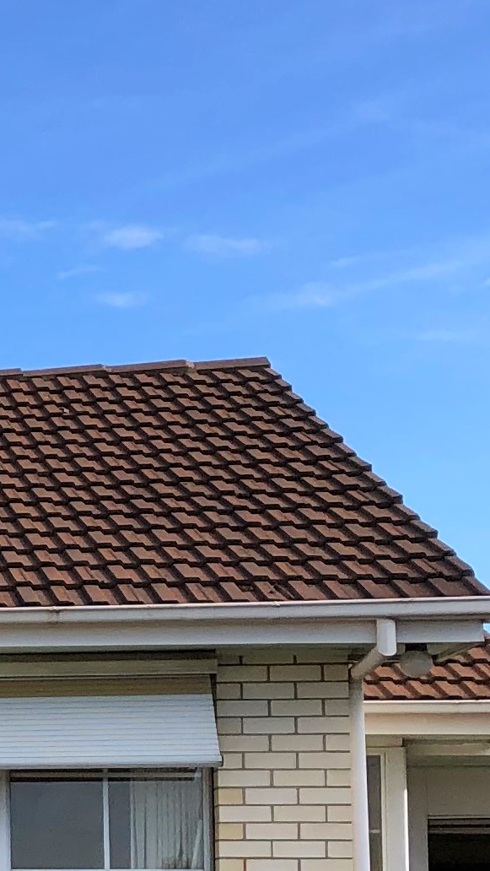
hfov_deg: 9.4
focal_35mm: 110
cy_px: 738
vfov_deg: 19.2
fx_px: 2539
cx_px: -809
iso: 20
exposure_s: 1/1230
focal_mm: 3.99
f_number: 1.8
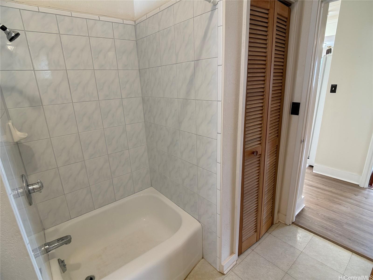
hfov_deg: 71.6
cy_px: 140
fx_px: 259
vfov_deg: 56.8
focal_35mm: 24
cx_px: 186
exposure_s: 1/60
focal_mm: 6.76
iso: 200
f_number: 1.78
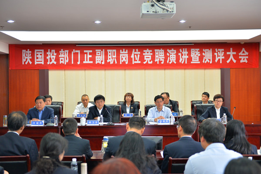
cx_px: 130
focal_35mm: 50
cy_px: 87
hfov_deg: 39.6
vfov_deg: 27.0
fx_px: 362
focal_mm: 50
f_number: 2.8
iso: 800
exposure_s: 1/100
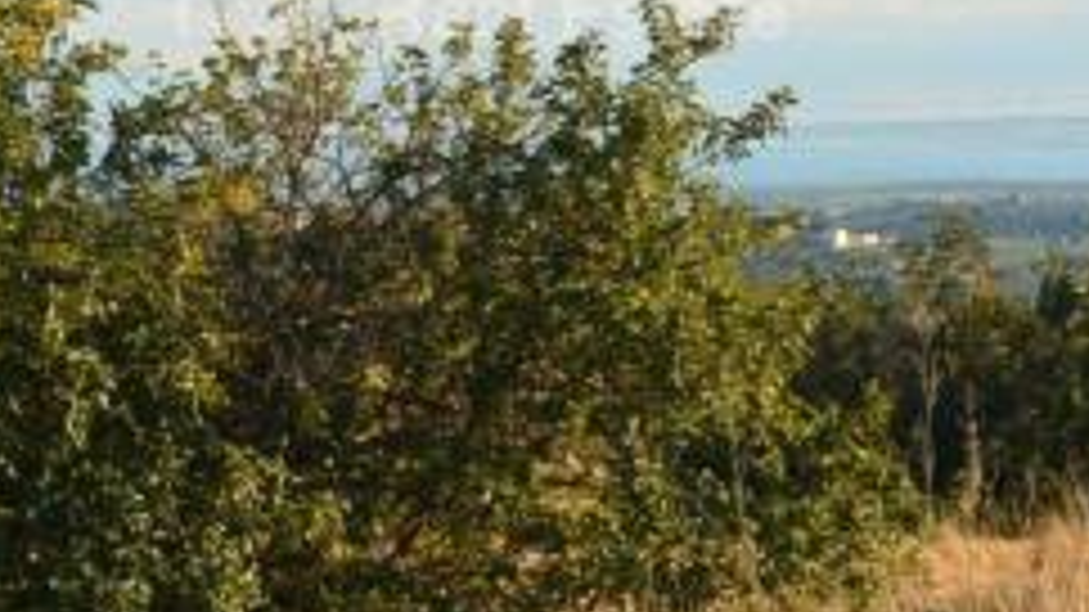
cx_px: 554
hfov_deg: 10.5
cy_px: -65
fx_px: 5947
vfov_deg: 5.9
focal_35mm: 206
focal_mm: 37.3
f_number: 4.5
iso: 160
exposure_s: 1/500
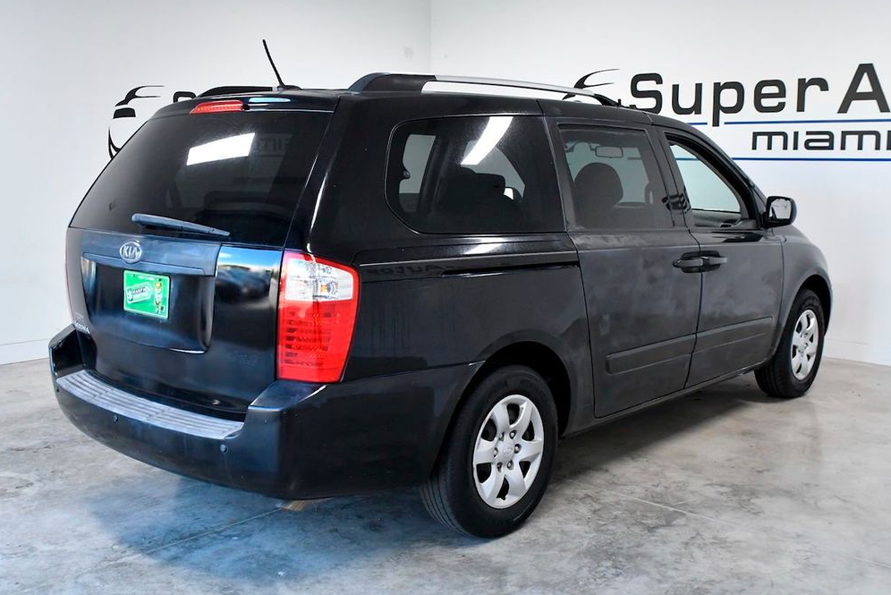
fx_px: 916
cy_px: 294
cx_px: 448
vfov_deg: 36.0
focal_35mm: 37
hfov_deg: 51.9
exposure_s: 1/800
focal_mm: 24
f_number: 5
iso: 2500
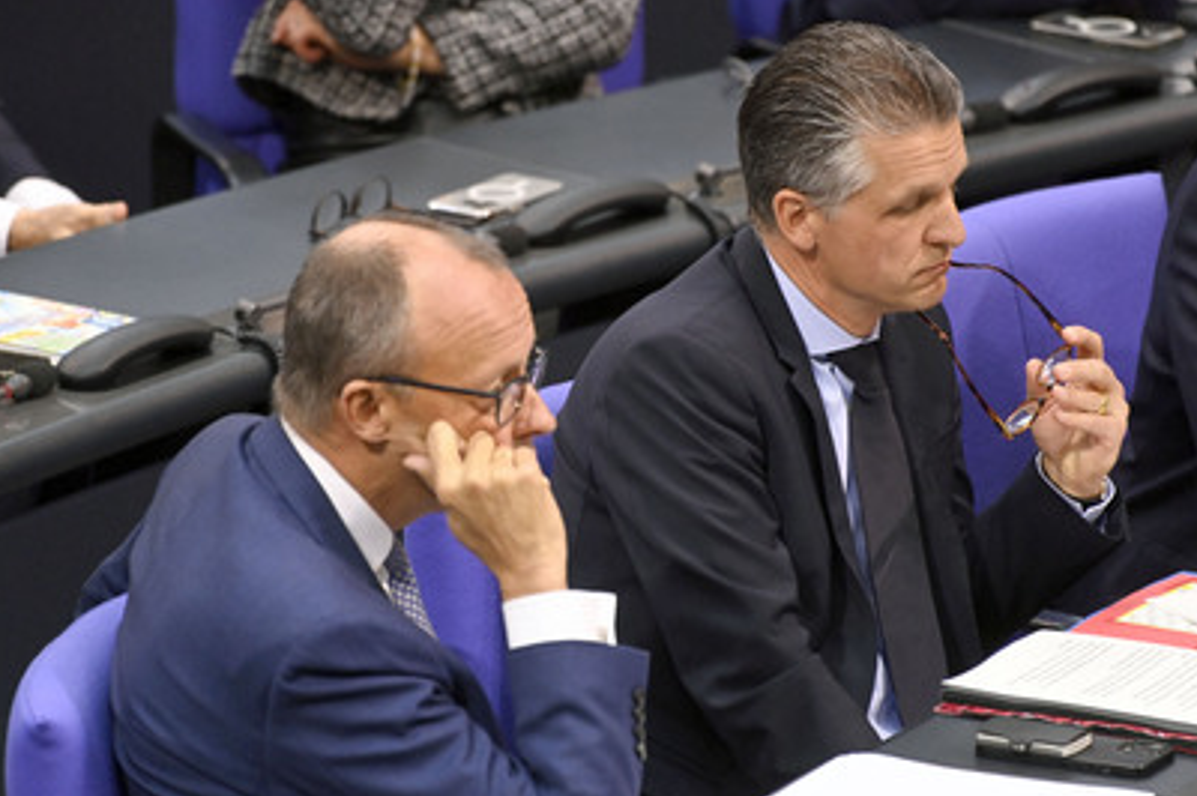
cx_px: 588
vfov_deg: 2.5
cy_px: 416
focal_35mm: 541
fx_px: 17973
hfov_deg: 3.8
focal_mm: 480
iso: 10000
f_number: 5.6
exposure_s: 1/320
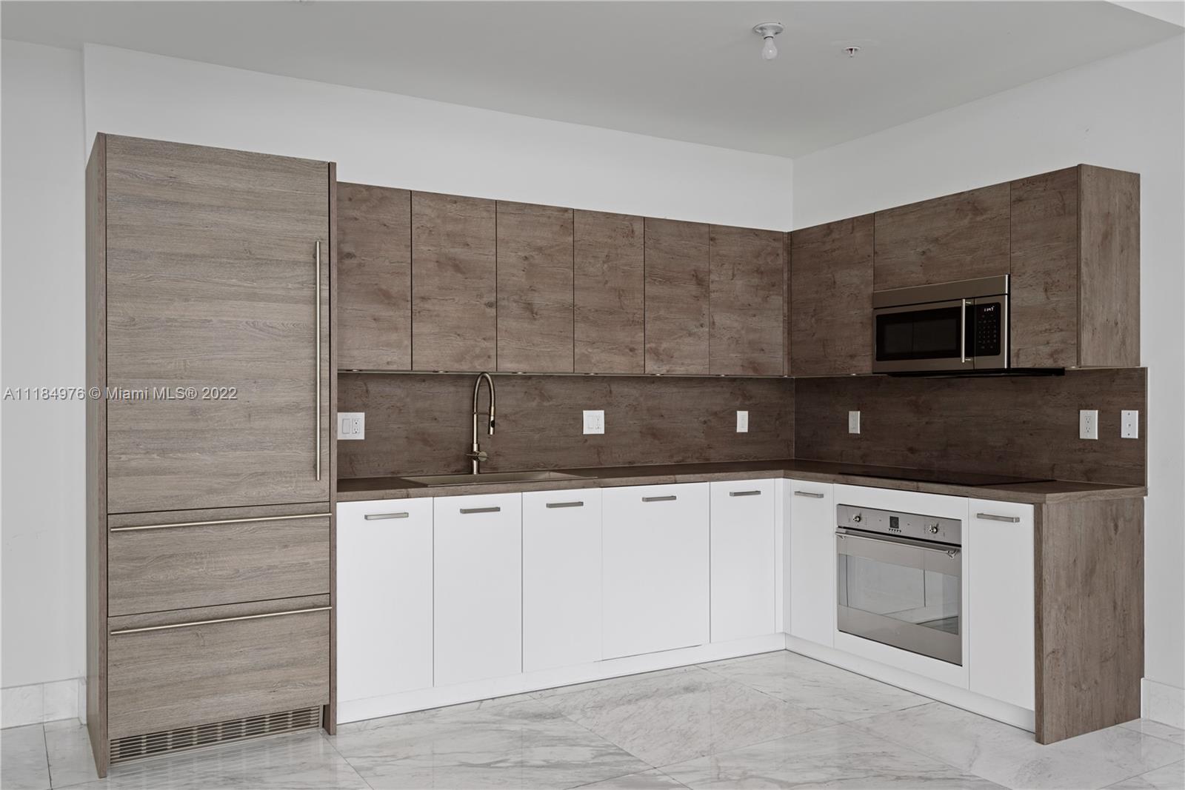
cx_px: 592
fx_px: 955
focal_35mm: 29
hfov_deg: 63.7
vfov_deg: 45.0
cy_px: 395
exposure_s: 1/60
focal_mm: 29
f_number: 8
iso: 250
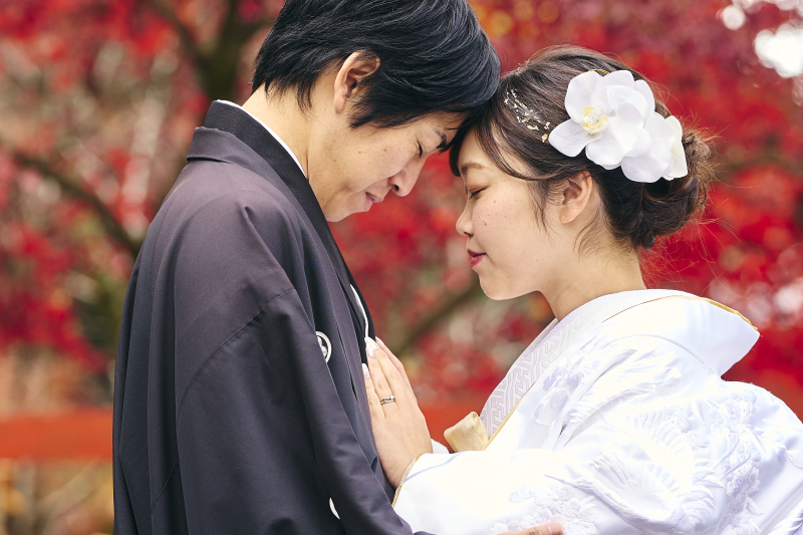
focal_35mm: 228
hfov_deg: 9.0
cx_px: 402
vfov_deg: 6.0
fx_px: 5084
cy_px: 268
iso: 320
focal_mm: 152
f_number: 4.5
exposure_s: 1/250
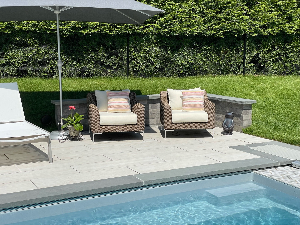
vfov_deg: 28.0
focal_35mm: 52
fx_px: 451
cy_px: 112
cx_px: 150
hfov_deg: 36.8
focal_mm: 6
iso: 25
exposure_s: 1/2994
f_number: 2
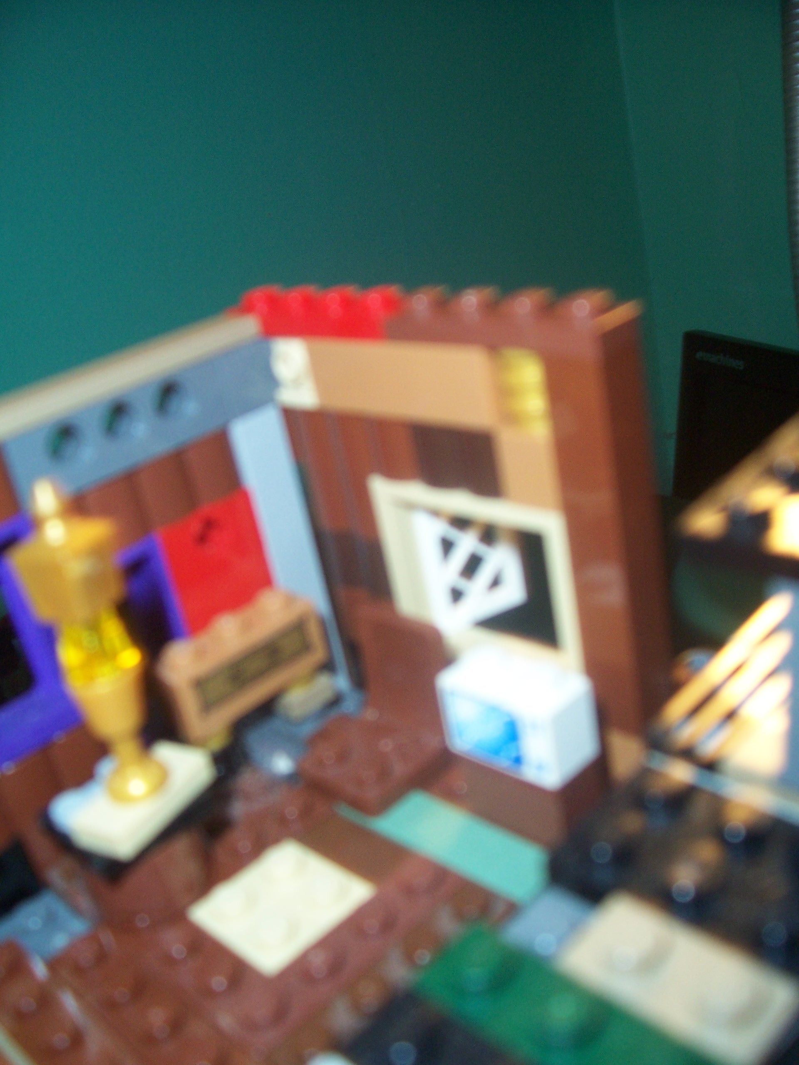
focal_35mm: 34
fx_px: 1046
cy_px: 532
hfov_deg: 41.8
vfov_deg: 54.0
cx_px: 400
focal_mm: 5.6
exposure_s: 1/60
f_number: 2.7
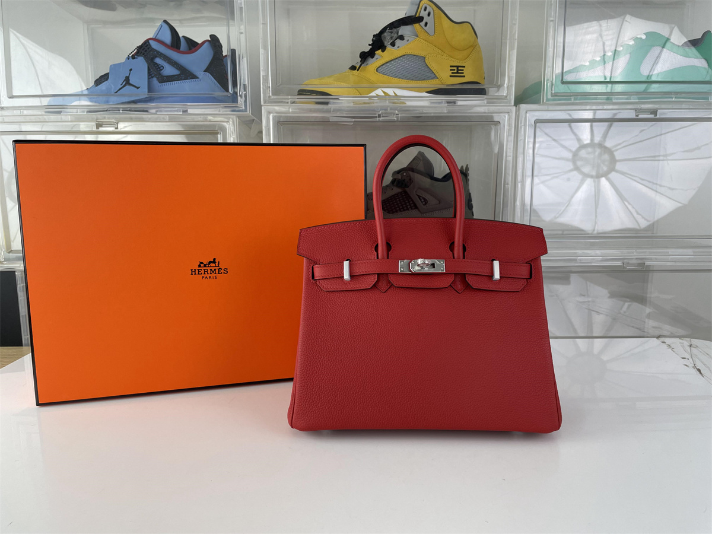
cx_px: 356
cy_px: 267
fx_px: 535
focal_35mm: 26
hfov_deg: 67.3
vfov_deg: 53.1
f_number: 1.6
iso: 32
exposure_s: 1/185
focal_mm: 4.2
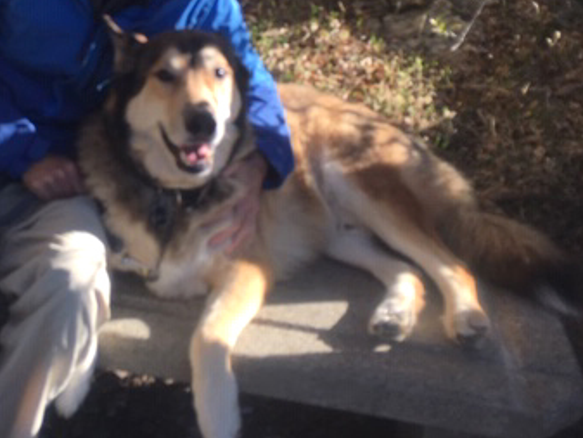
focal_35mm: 55
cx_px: 121
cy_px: 88
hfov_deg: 33.9
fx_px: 927
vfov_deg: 26.1
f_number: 2.2
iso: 25
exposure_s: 1/538
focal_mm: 4.15
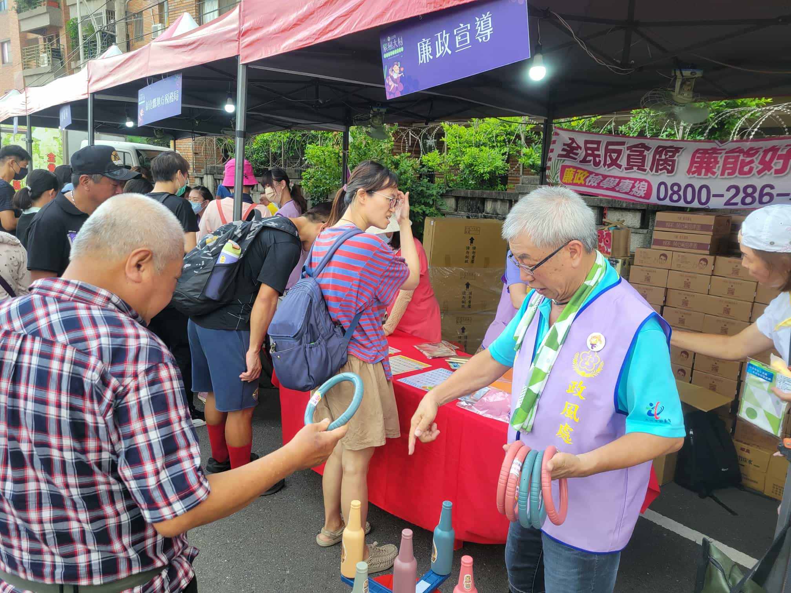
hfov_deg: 67.3
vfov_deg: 53.1
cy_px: 296
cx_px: 396
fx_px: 594
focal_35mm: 26
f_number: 1.8
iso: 40
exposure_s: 1/419
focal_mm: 5.4
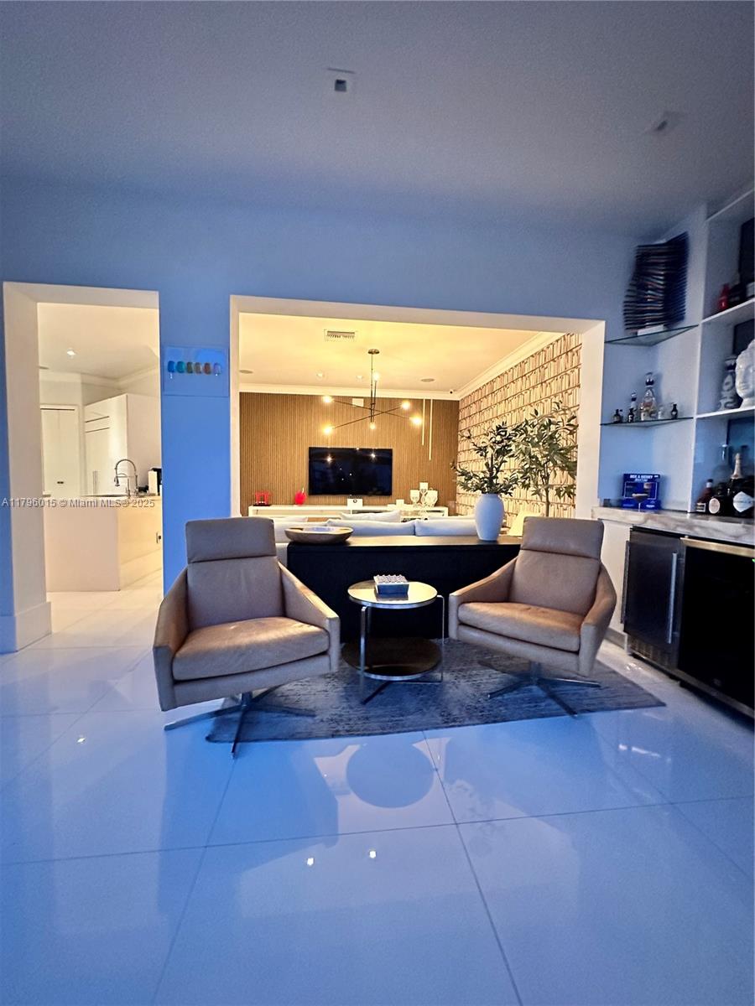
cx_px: 378
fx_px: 407
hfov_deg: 85.7
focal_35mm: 14
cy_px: 503
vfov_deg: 102.1
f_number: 2.2
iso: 1250
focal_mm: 2.22
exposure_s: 1/60
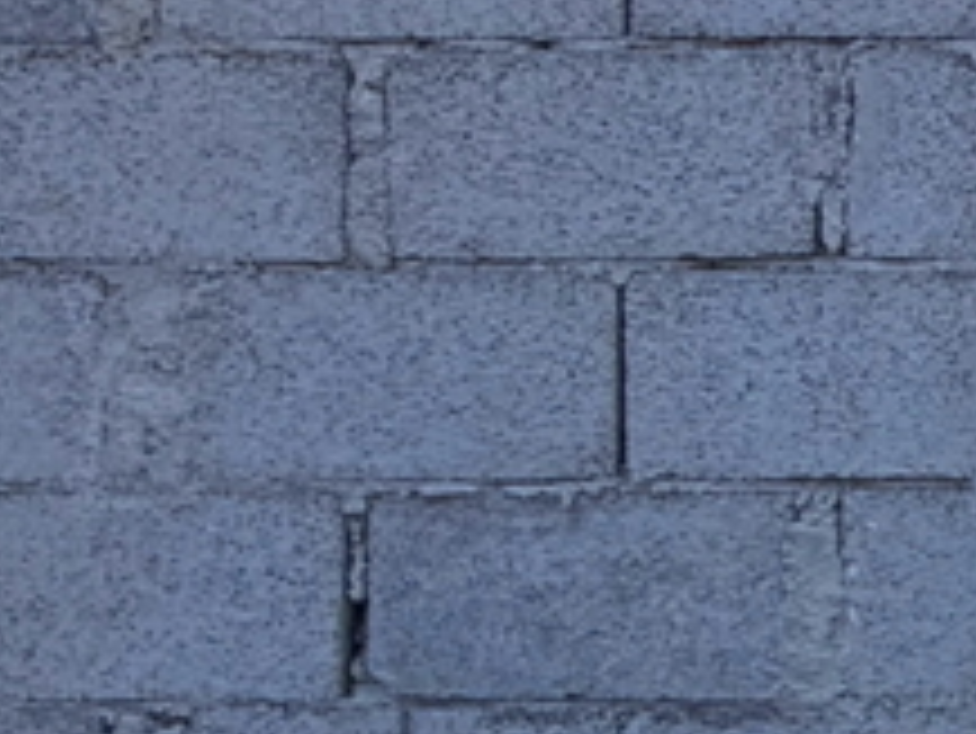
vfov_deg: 15.7
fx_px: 2624
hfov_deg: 16.1
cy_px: 63
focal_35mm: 93
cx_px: 1988
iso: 40
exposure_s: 1/726
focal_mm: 2.22
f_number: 2.2
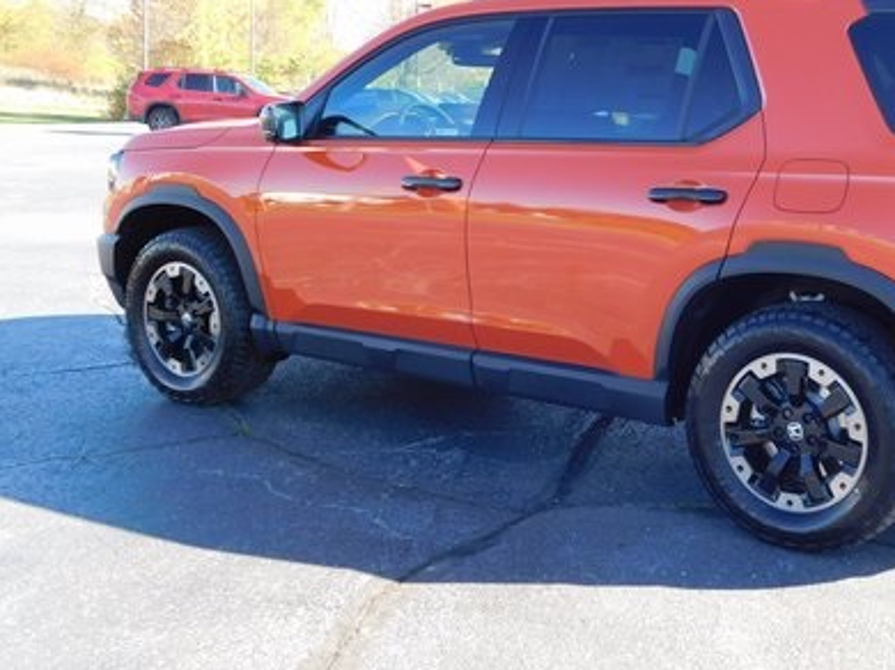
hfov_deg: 40.3
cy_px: 271
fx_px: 1189
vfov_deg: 31.4
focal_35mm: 46
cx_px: 656
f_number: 3.2
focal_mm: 4.9
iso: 125
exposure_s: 1/200
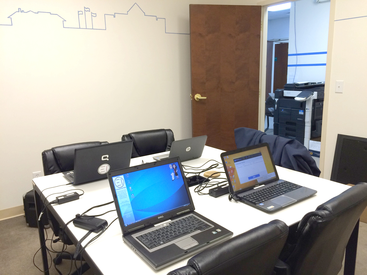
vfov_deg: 48.2
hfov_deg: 61.7
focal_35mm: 29
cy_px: 138
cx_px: 184
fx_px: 307
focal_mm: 4.15
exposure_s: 1/30
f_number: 2.2
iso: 32
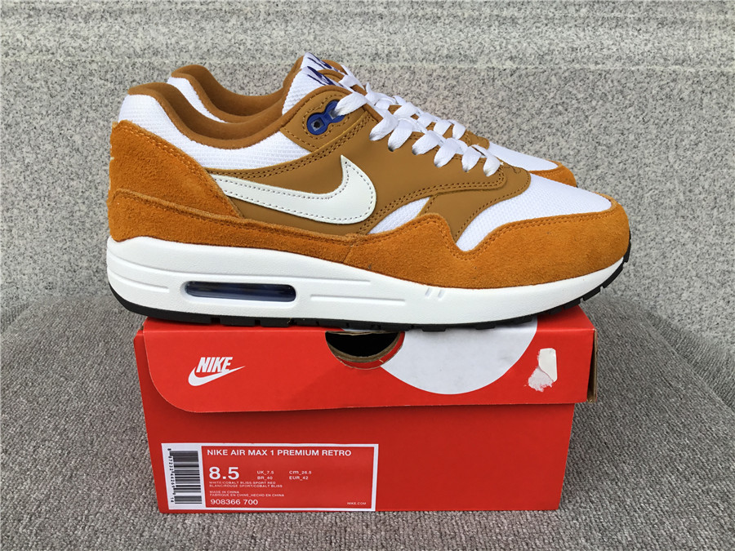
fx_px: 658
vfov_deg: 45.4
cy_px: 276
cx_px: 368
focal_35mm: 31
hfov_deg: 58.4
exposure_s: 1/103
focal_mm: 3.3
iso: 25
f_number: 2.4
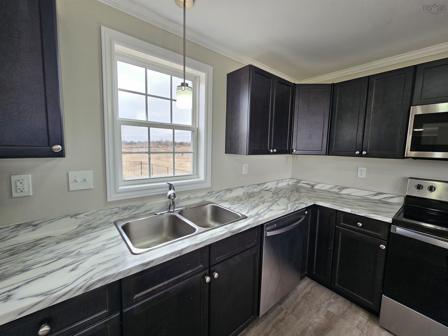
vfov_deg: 89.9
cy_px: 168
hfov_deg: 106.2
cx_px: 224
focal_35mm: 13
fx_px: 168
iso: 64
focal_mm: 2.2
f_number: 2.2
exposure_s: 1/60
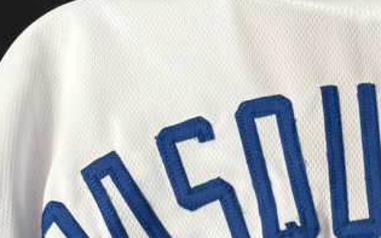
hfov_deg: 20.4
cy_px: 683
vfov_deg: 10.3
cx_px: 422
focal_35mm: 97
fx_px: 1007
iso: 200
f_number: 1.78
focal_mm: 6.76
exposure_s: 1/121
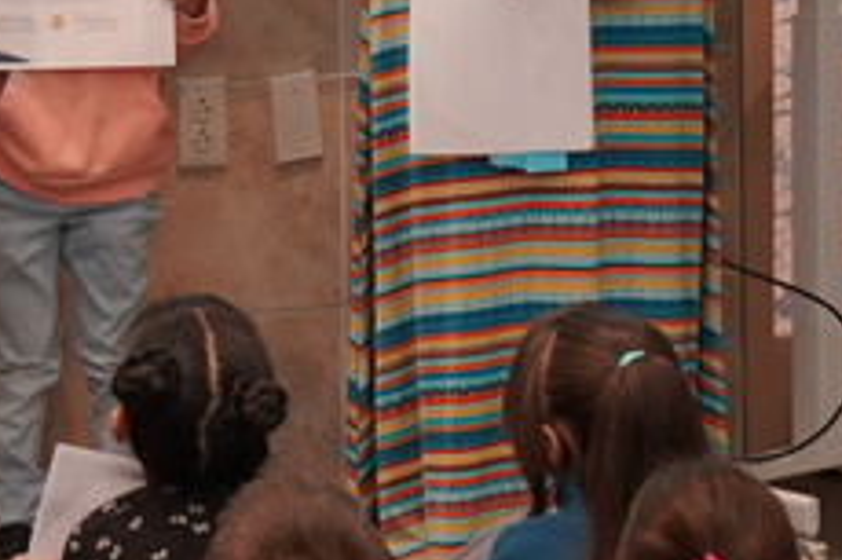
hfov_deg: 9.6
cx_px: 59
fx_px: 5001
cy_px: -346
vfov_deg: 6.3
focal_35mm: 214
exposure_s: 1/160
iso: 2000
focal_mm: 48
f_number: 4.5
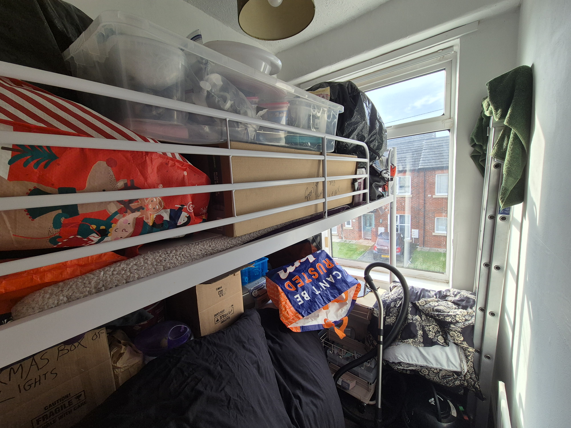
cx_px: 286
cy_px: 214
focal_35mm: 13
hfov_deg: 106.2
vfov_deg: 89.9
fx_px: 214
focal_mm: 2.2
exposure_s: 1/171
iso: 50
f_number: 2.2
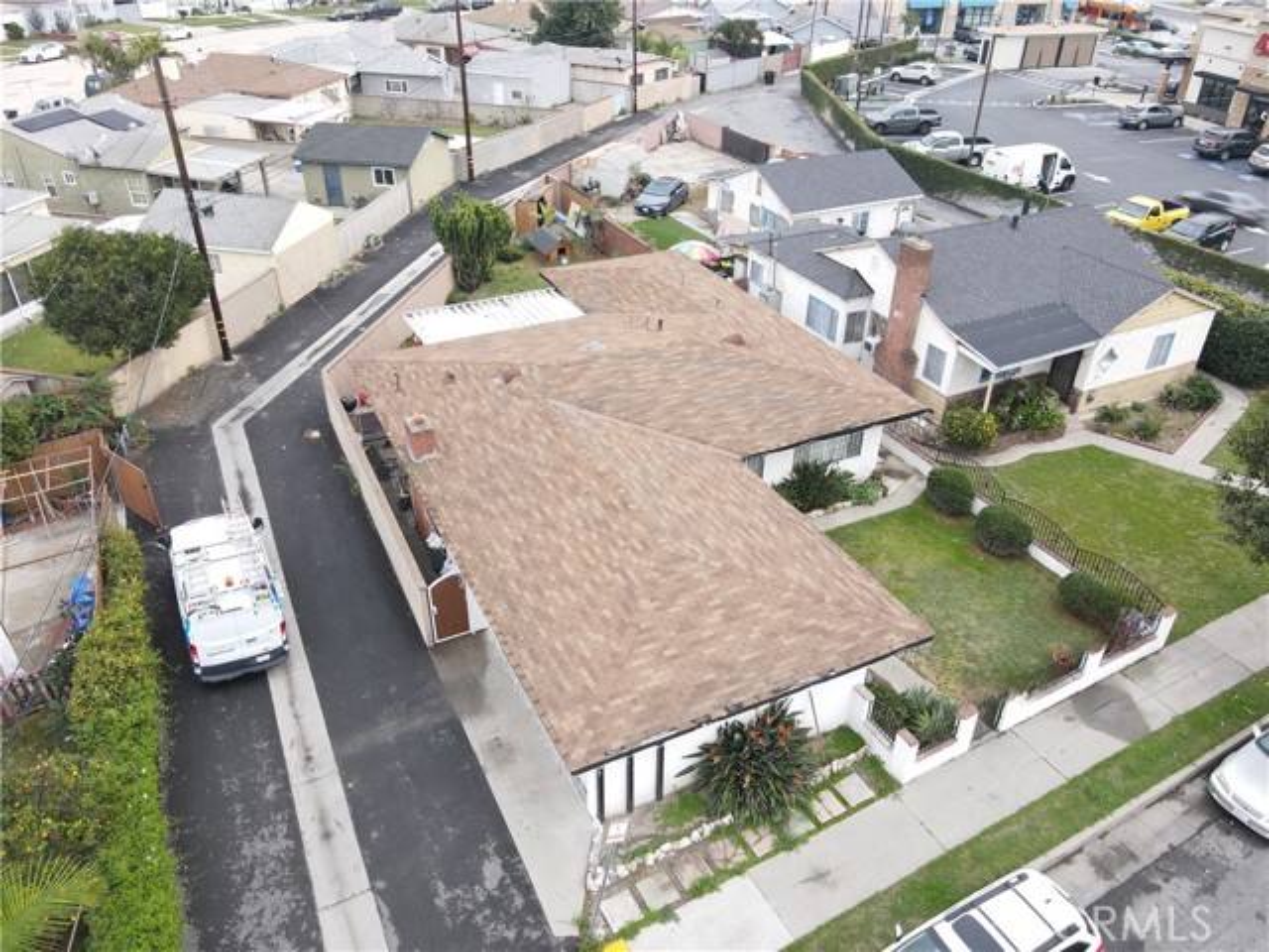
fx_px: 880
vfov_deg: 56.8
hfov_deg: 71.6
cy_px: 476
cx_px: 634
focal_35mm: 24
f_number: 2.8
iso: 100
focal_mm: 4.5
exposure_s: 1/5
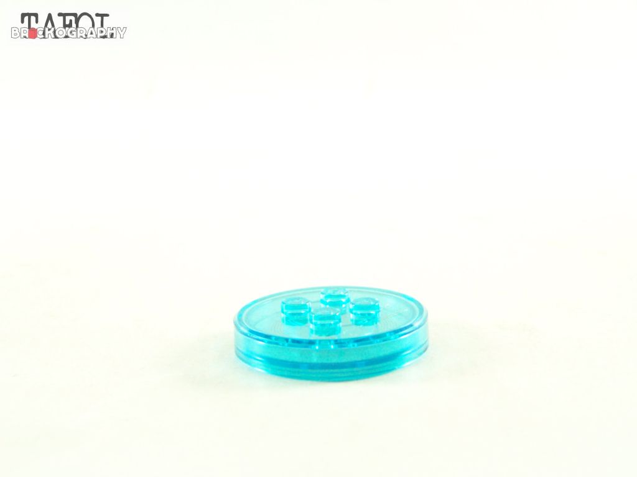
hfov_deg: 28.2
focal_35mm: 69
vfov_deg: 21.3
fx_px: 1270
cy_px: 238
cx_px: 318
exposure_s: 1/60
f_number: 3.2
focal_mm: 11.5
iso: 400
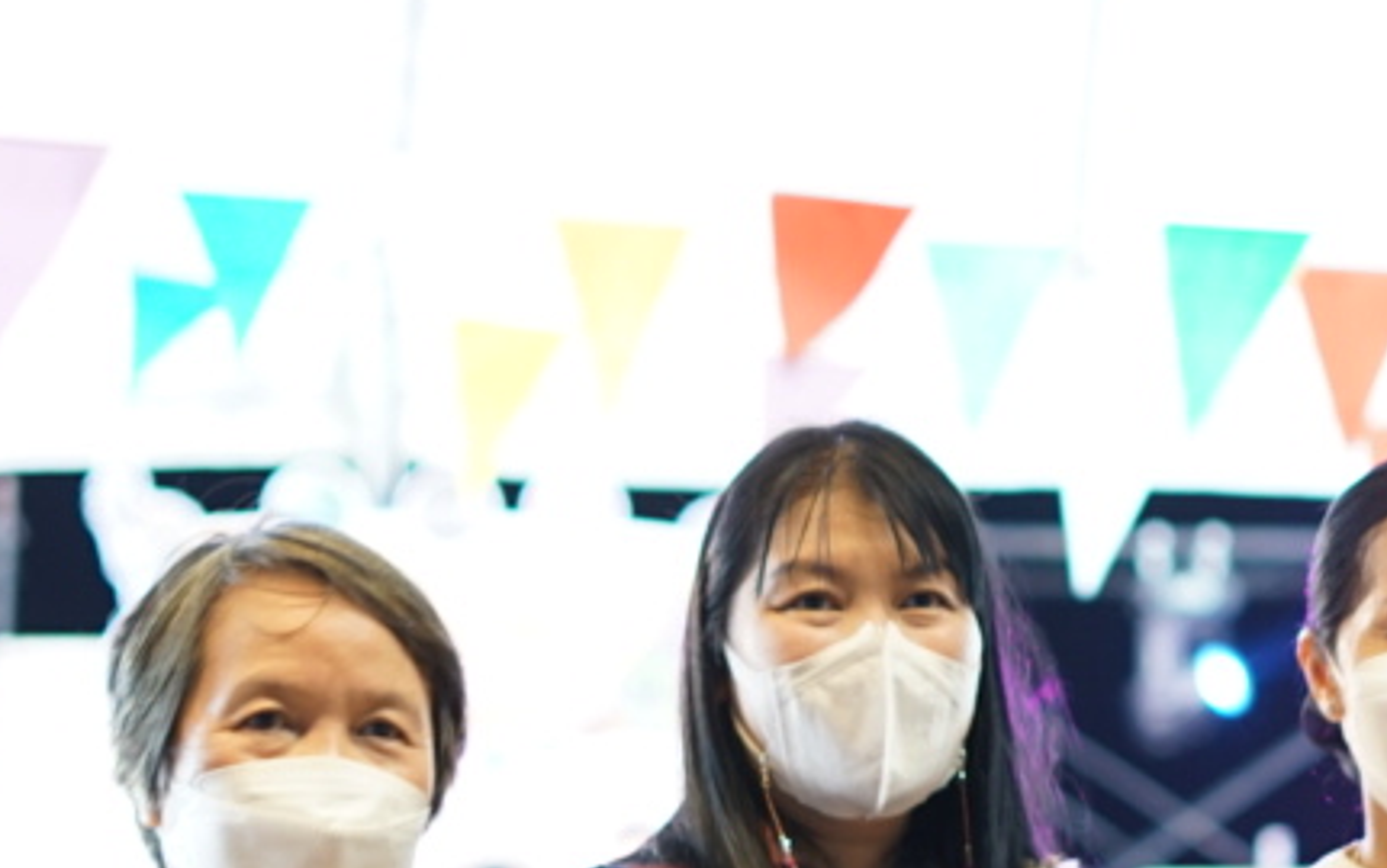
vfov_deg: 6.9
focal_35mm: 191
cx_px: 1522
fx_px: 7225
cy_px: 350
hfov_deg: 10.8
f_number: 2
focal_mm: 50
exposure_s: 1/8
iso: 400
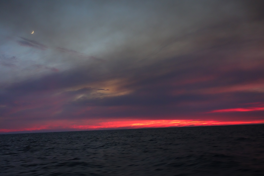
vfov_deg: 28.1
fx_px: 352
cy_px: 88
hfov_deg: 41.1
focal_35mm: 48
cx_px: 132
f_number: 3.2
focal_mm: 17.8
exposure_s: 1/20
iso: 800
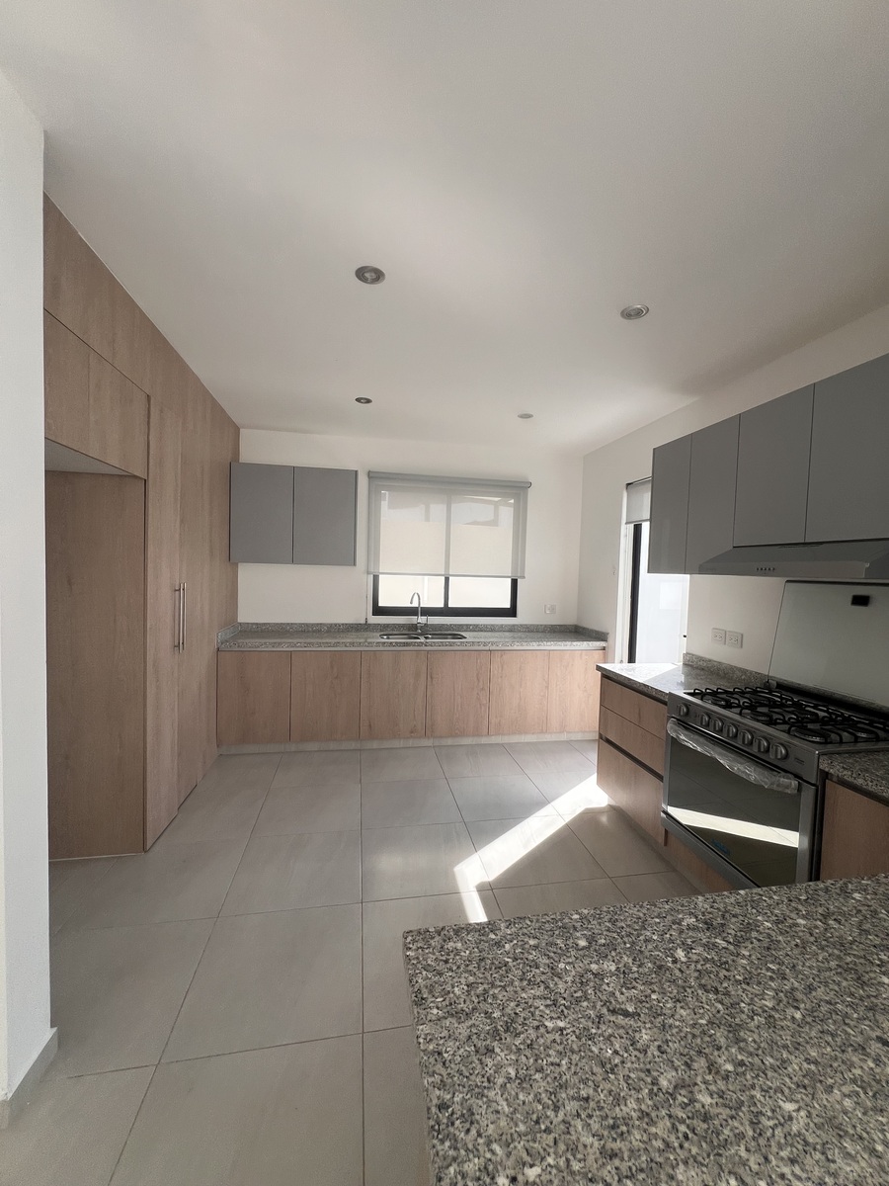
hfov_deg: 89.9
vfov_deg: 106.2
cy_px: 593
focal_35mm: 13
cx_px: 444
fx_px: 445
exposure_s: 1/431
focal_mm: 1.57
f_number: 1.8
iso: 32
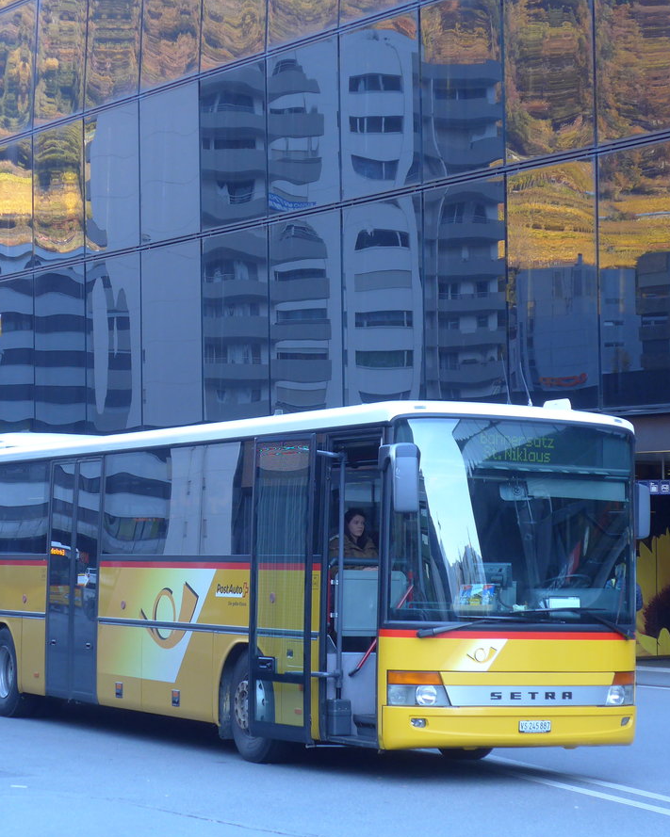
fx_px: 2157
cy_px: 422
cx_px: 234
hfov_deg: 17.6
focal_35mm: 87
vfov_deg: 22.0
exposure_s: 1/80
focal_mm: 13.4
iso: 250
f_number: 3.9
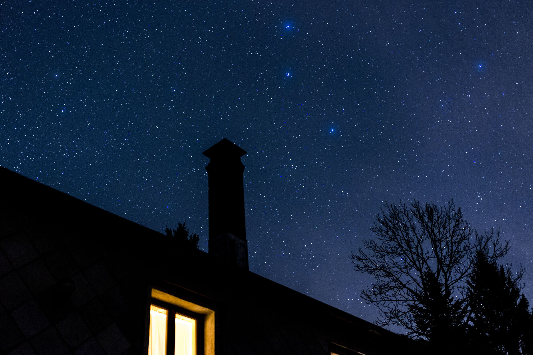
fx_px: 592
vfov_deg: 33.4
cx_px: 266
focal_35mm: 40
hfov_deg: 48.4
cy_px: 178
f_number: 2.8
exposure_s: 20
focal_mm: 40
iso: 3200
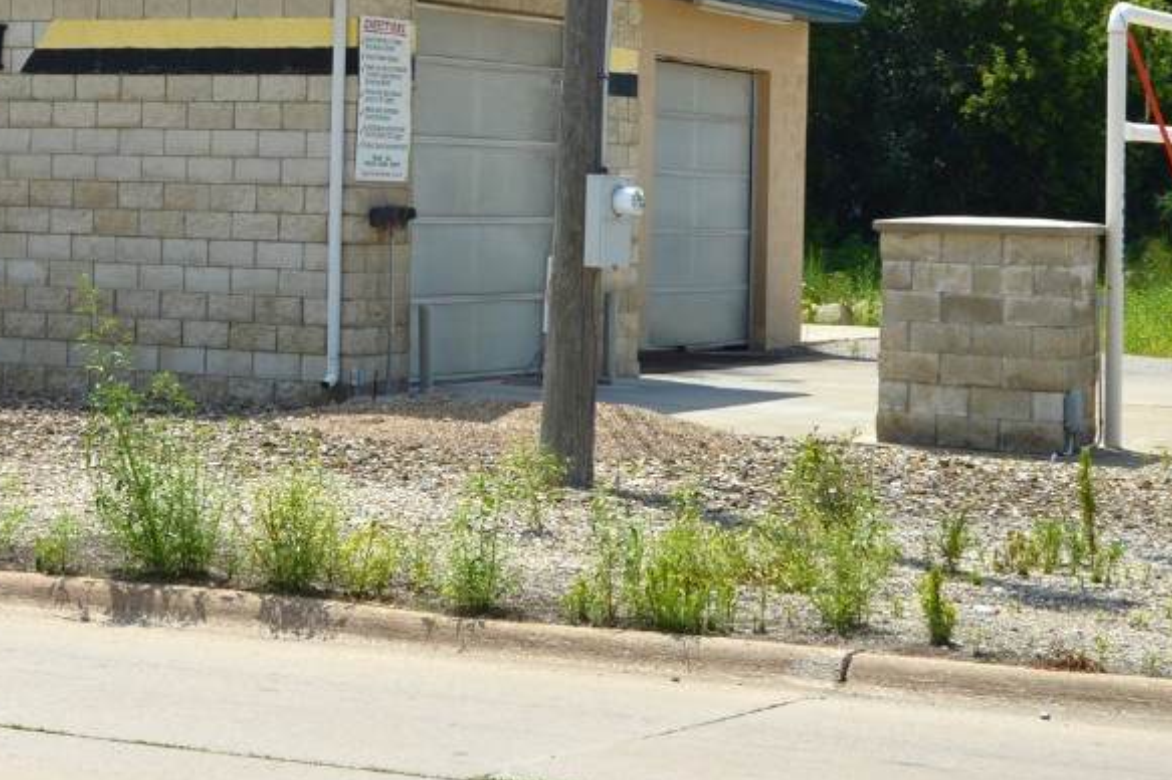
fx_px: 3286
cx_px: 166
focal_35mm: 101
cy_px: 80
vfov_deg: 13.4
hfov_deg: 19.9
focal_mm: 34
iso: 280
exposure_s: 1/500
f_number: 11
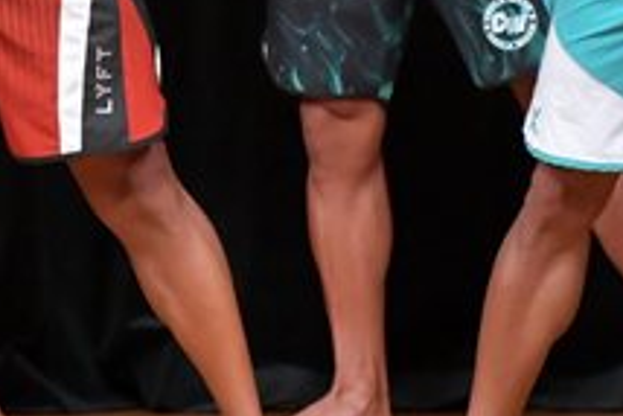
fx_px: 18806
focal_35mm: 1086
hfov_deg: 1.9
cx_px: 240
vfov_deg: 1.3
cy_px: -128
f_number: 5.6
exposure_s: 1/400
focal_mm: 200
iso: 5000
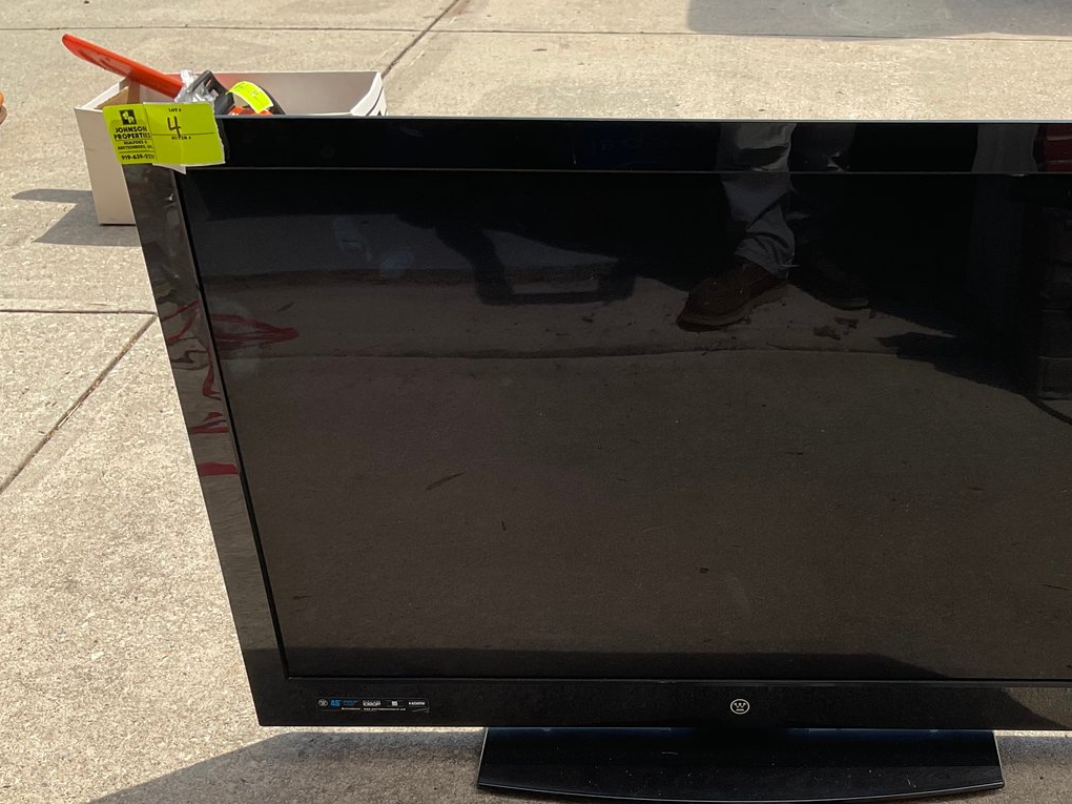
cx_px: 748
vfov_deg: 33.2
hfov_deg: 43.0
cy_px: 558
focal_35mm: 43
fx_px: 1332
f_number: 1.8
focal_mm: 3
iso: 16
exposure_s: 1/1035
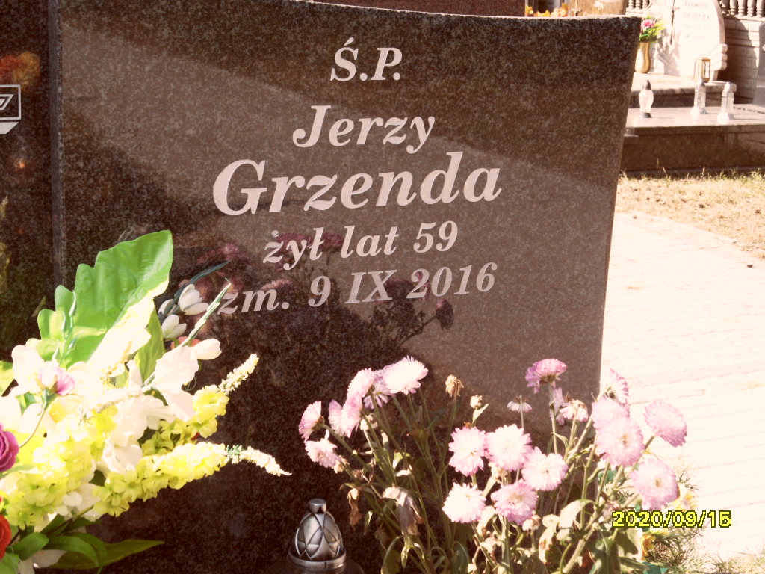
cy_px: 287
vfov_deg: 24.4
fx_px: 1326
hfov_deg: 32.2
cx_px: 382
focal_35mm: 60
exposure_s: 1/180
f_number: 4
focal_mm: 10.3
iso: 80
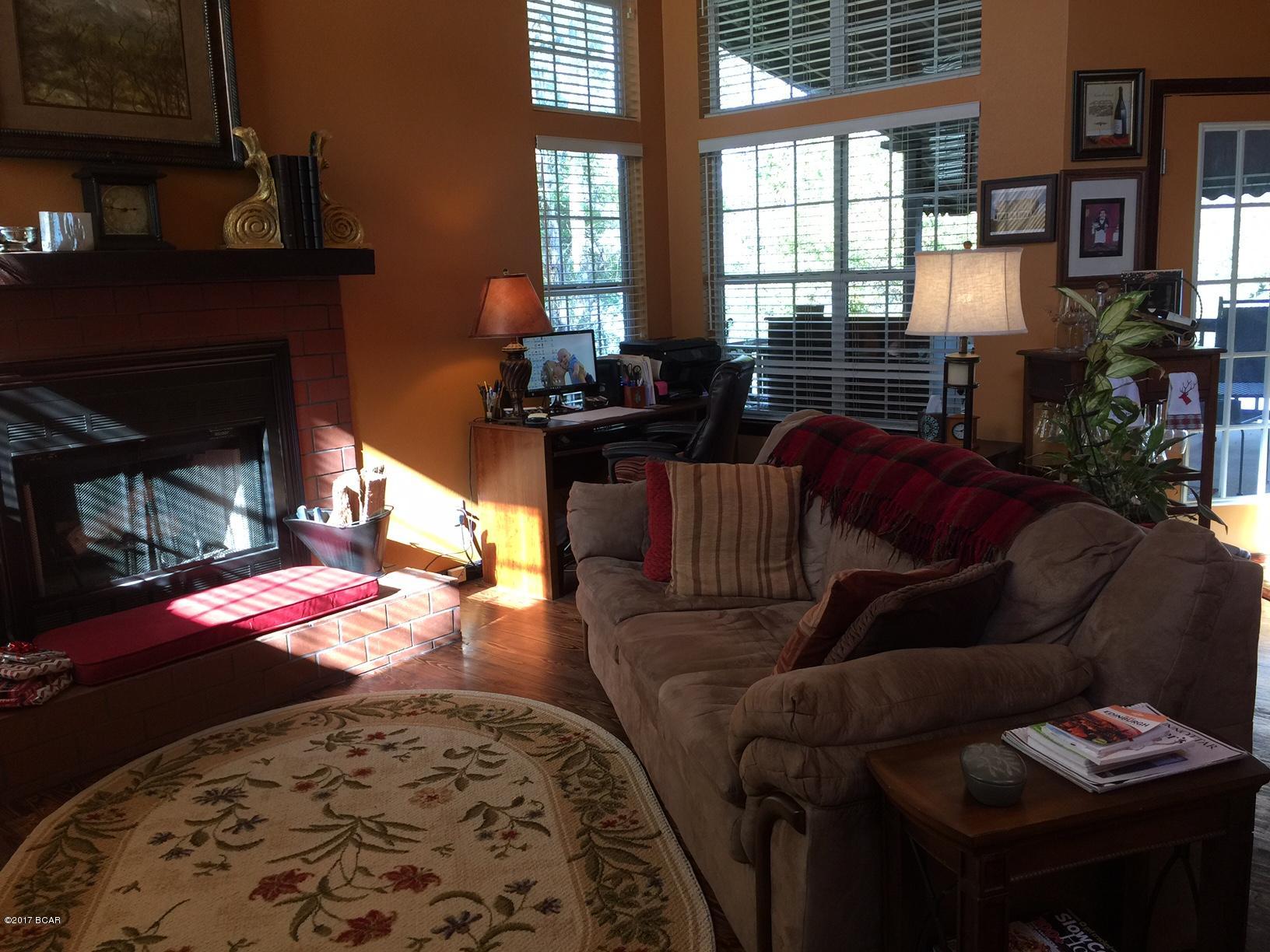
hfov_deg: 61.7
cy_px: 476
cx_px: 635
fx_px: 1064
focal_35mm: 29
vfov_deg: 48.2
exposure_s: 1/40
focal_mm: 4.15
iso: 32
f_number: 2.2
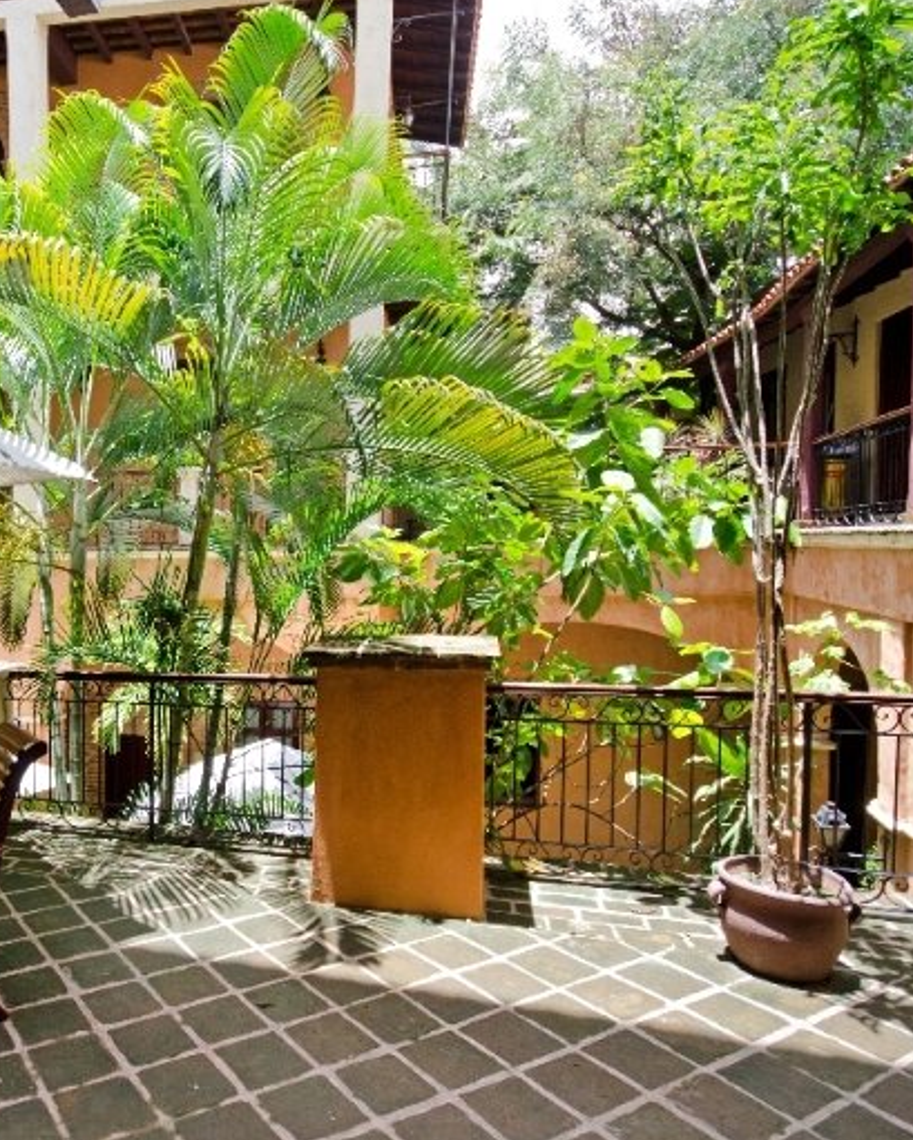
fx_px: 743
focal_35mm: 22
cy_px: 571
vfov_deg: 75.0
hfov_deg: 58.3
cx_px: 181
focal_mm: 10
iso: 200
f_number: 6.3
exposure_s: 1/160
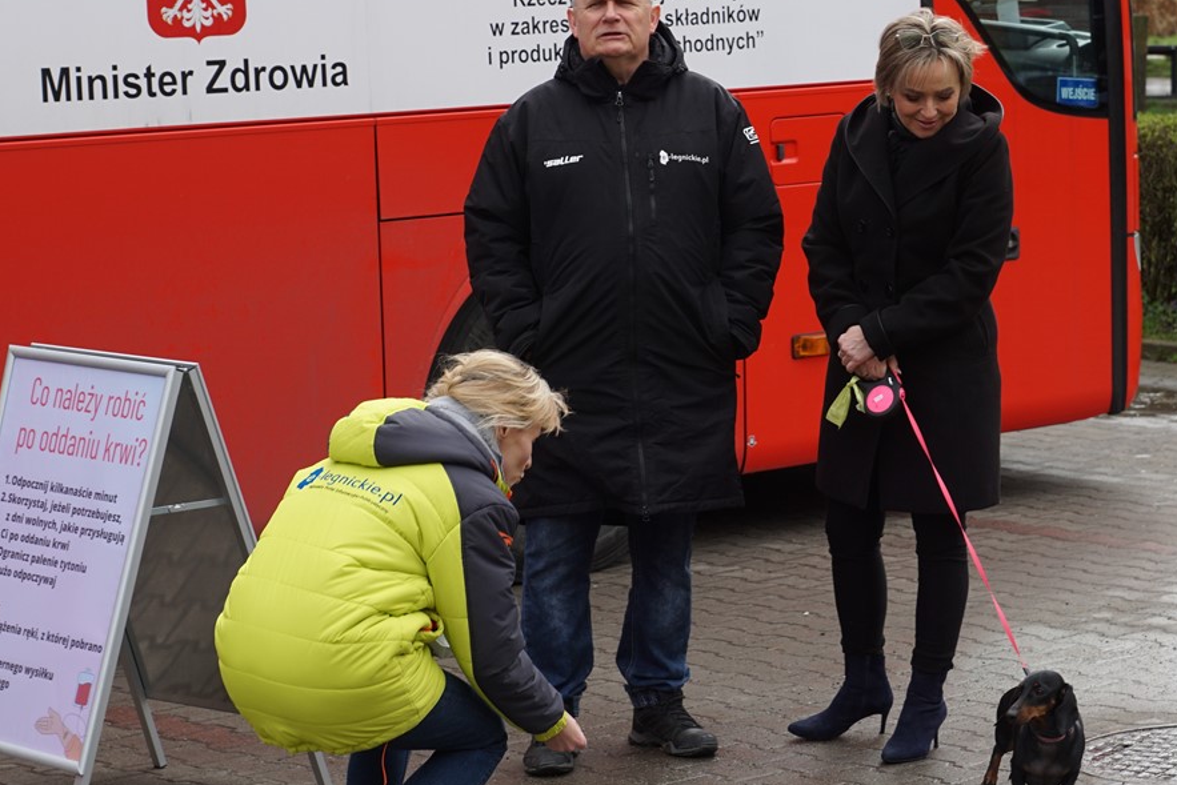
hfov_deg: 23.4
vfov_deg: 15.7
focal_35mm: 87
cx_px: 638
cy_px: 394
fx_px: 2845
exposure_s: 1/250
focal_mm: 50
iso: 100
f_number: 5
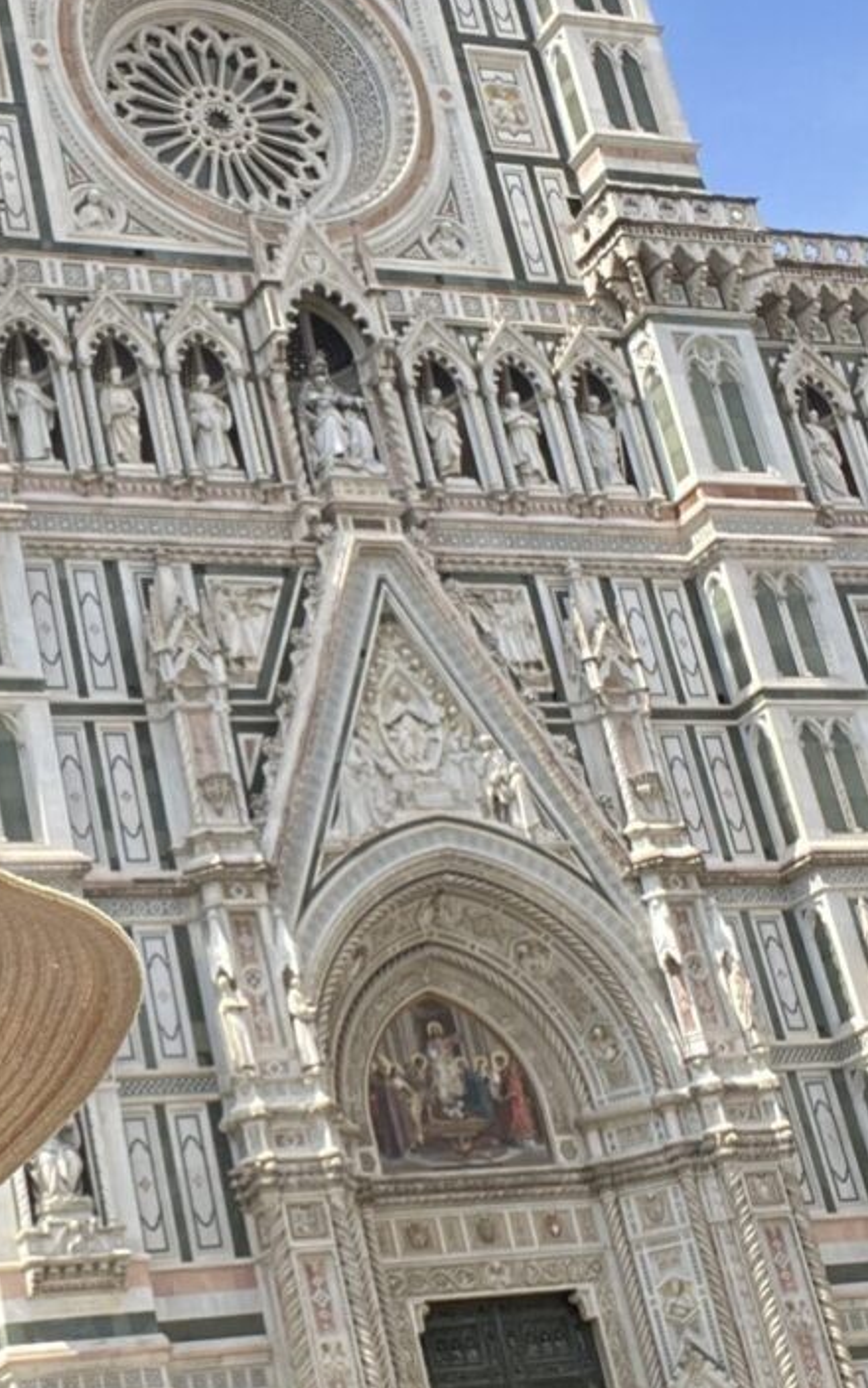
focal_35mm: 65
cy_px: 700
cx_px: -8
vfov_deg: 31.5
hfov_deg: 19.4
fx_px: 2460
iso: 32
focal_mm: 2.71
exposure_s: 1/378
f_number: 2.2
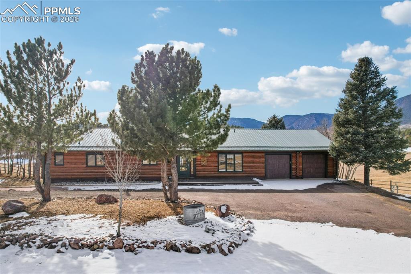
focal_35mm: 22
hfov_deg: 78.6
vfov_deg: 57.2
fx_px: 251
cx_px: 206
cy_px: 137
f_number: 2.8
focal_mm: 8.4
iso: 110
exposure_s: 1/730
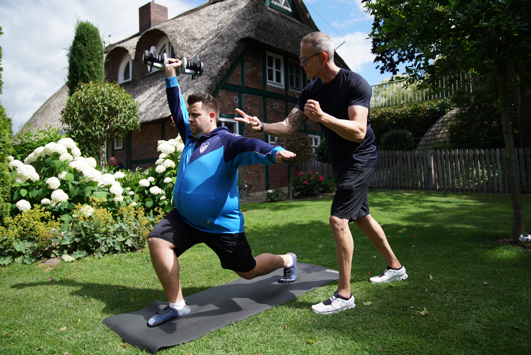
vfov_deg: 46.5
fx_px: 413
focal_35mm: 28
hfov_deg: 65.4
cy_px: 178
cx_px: 266
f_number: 2.8
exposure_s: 1/1250
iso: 100
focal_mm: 28
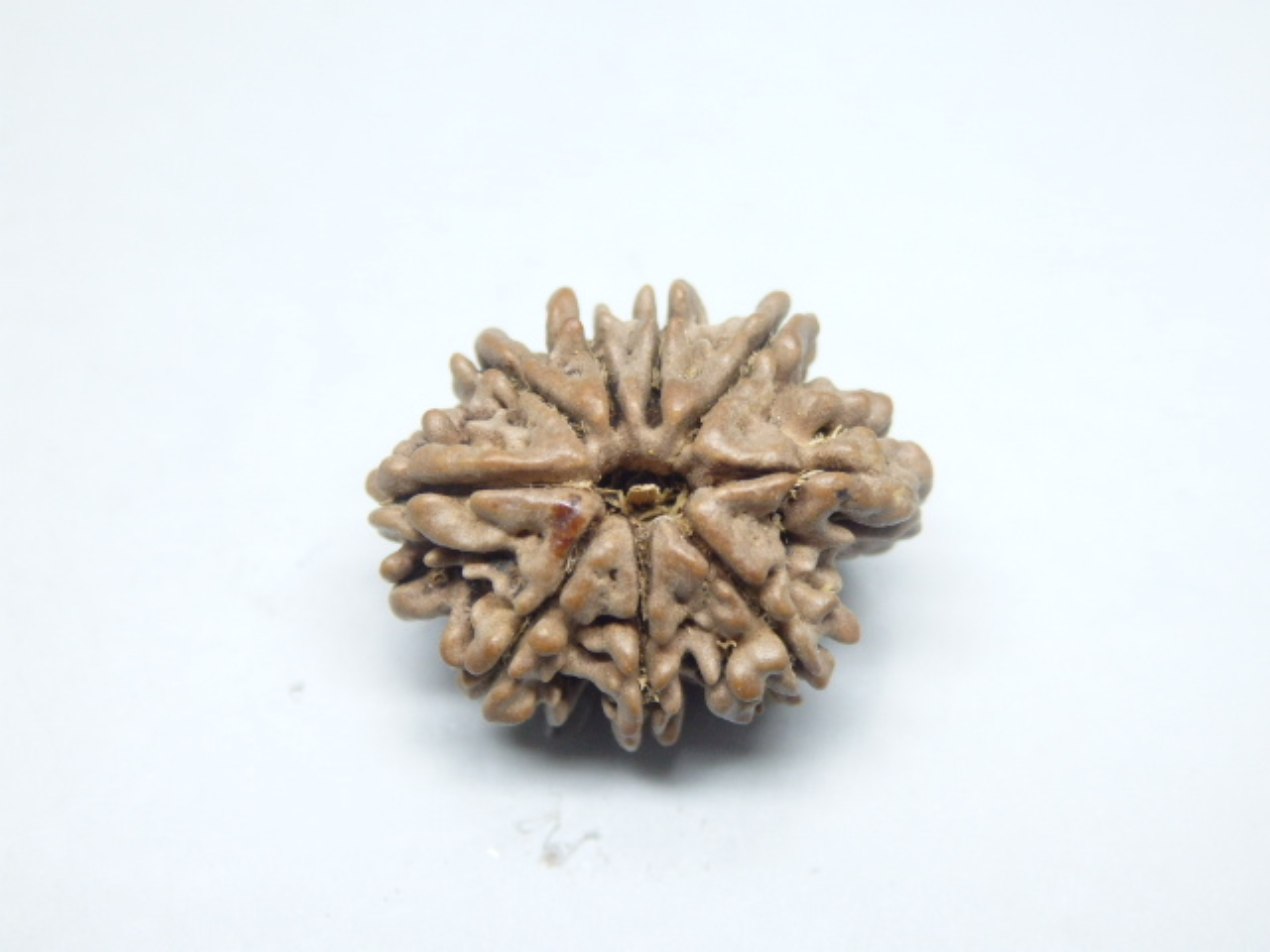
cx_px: 635
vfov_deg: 22.3
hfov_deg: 29.4
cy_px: 476
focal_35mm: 66
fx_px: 2421
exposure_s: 1/100
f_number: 4.4
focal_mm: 11.9
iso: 500
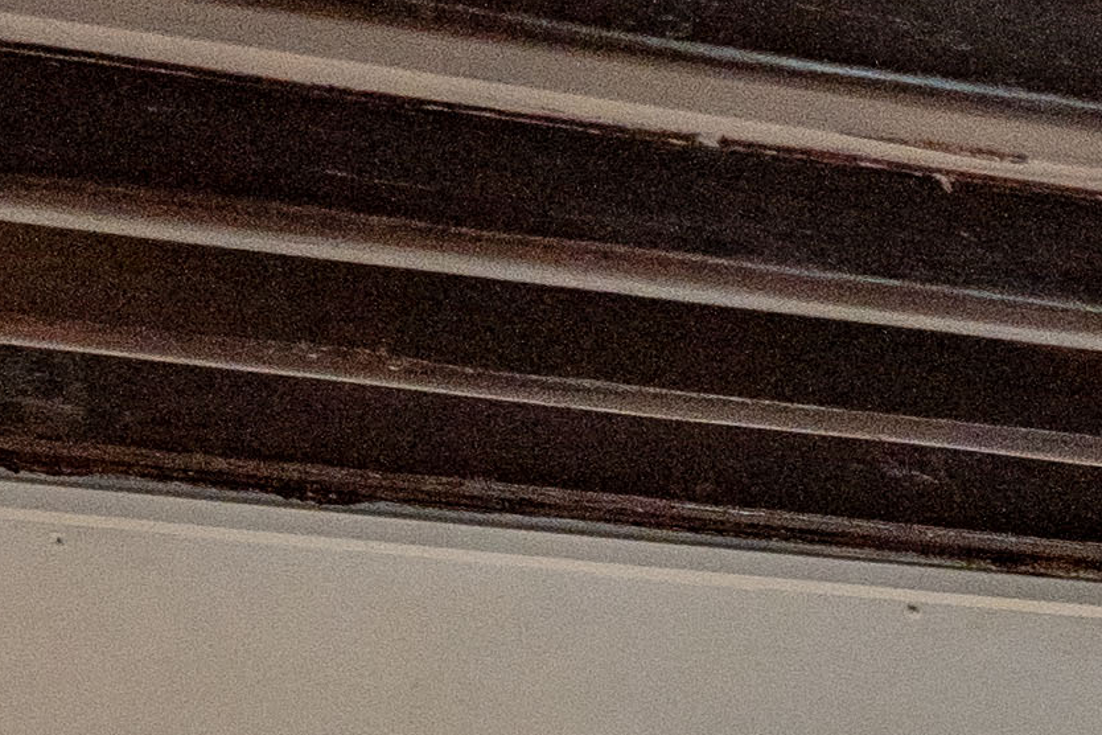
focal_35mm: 156
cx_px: 3503
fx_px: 4775
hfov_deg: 9.6
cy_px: 1897
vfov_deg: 8.0
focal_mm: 14
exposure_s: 1/100
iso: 320
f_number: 3.2
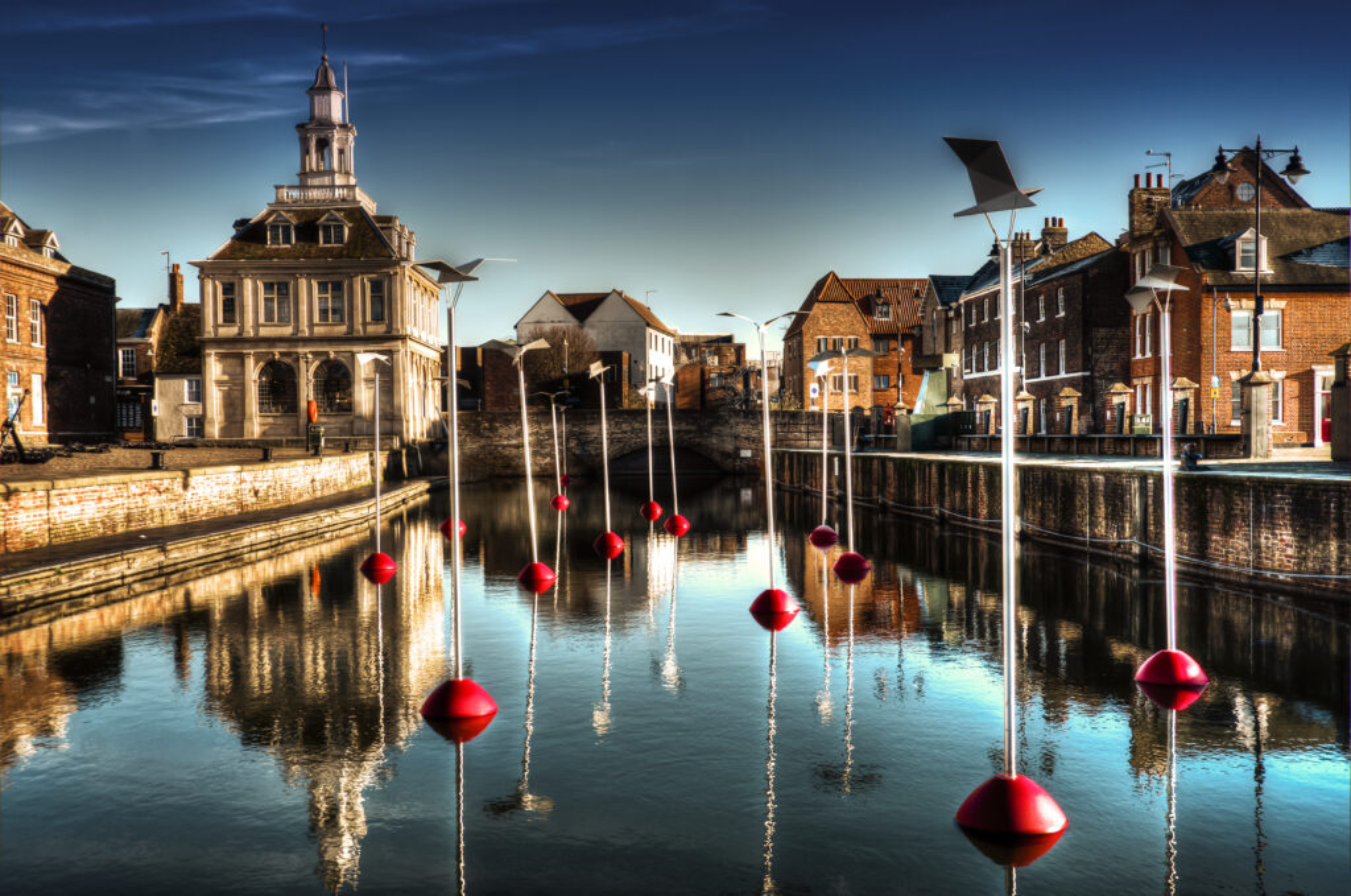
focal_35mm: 39
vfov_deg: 34.1
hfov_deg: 49.6
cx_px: 676
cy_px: 448
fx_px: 1461
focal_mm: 26
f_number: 6.3
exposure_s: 1/250
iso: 100
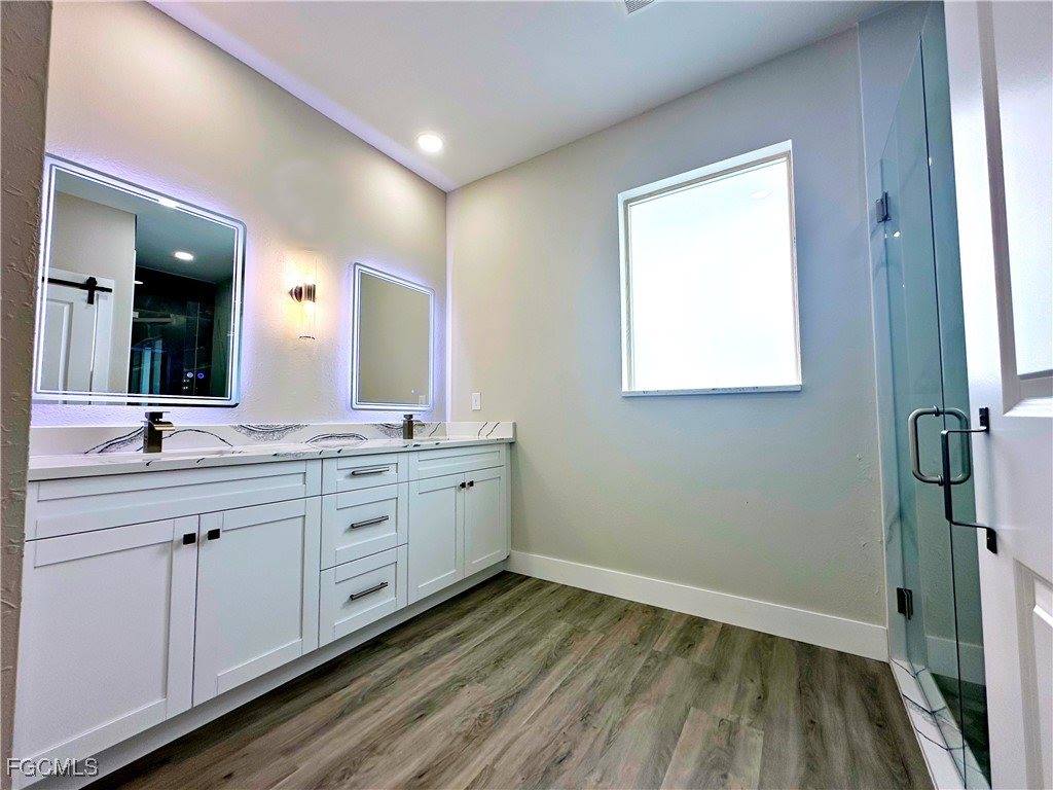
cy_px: 395
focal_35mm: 14
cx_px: 526
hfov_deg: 102.1
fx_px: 426
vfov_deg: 85.7
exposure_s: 1/201
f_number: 2.2
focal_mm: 2.22
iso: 40
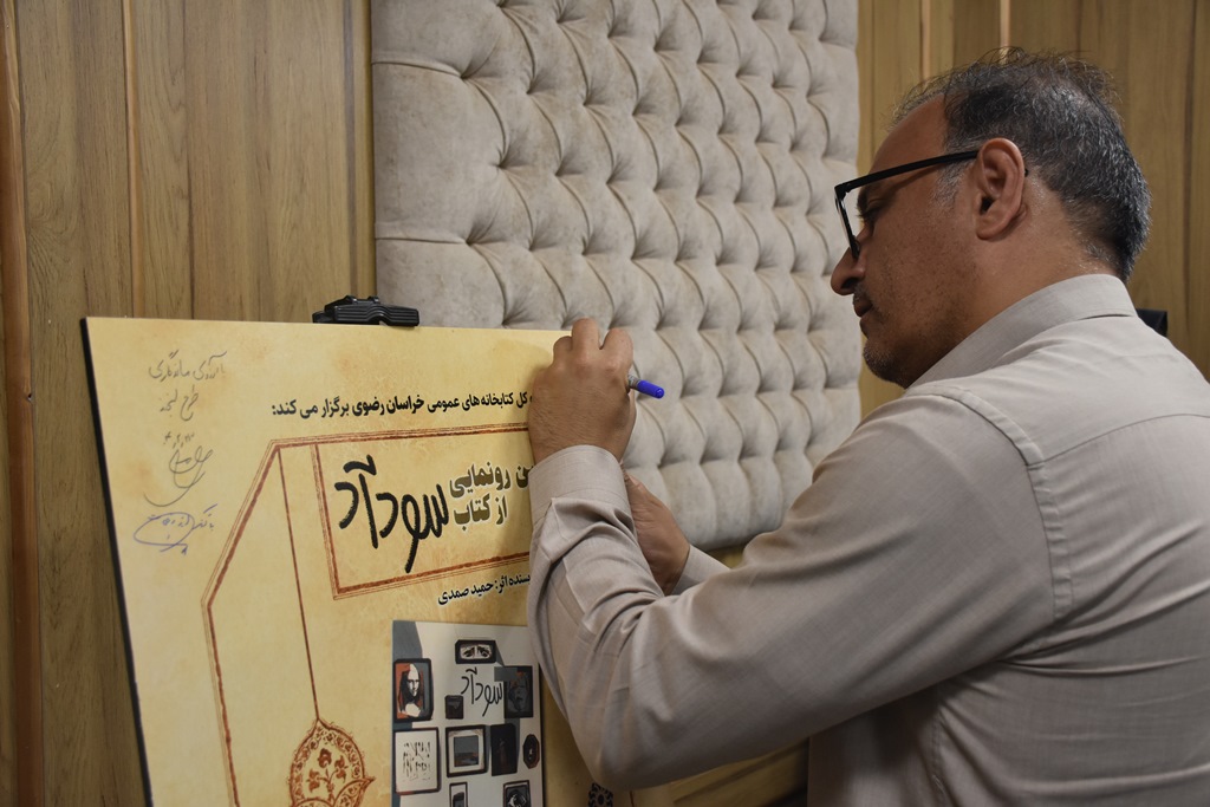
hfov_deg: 53.1
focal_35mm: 36
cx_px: 605
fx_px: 1210
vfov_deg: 36.9
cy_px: 404
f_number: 4.5
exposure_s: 1/80
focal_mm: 24
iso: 800
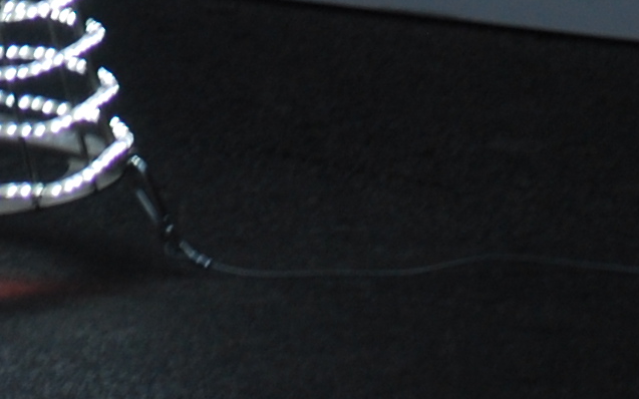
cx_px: -128
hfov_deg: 6.2
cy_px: -708
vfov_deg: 3.8
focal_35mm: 335
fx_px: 5833
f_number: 5.3
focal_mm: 36
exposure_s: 1/40
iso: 200
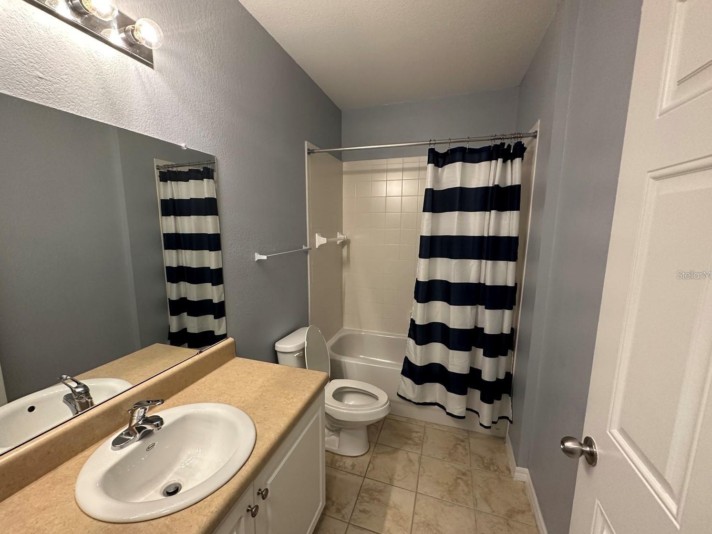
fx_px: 309
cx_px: 341
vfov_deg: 81.7
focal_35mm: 15
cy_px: 275
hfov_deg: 98.1
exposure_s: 1/120
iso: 320
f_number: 2.2
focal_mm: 2.22
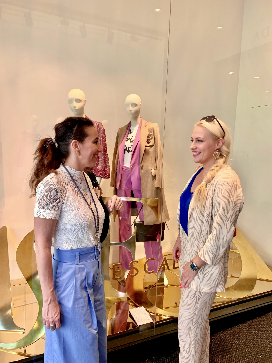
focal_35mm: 26
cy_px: 182
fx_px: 272
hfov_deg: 53.1
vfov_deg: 67.3
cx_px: 136
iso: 50
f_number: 1.8
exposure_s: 1/121
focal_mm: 4.25
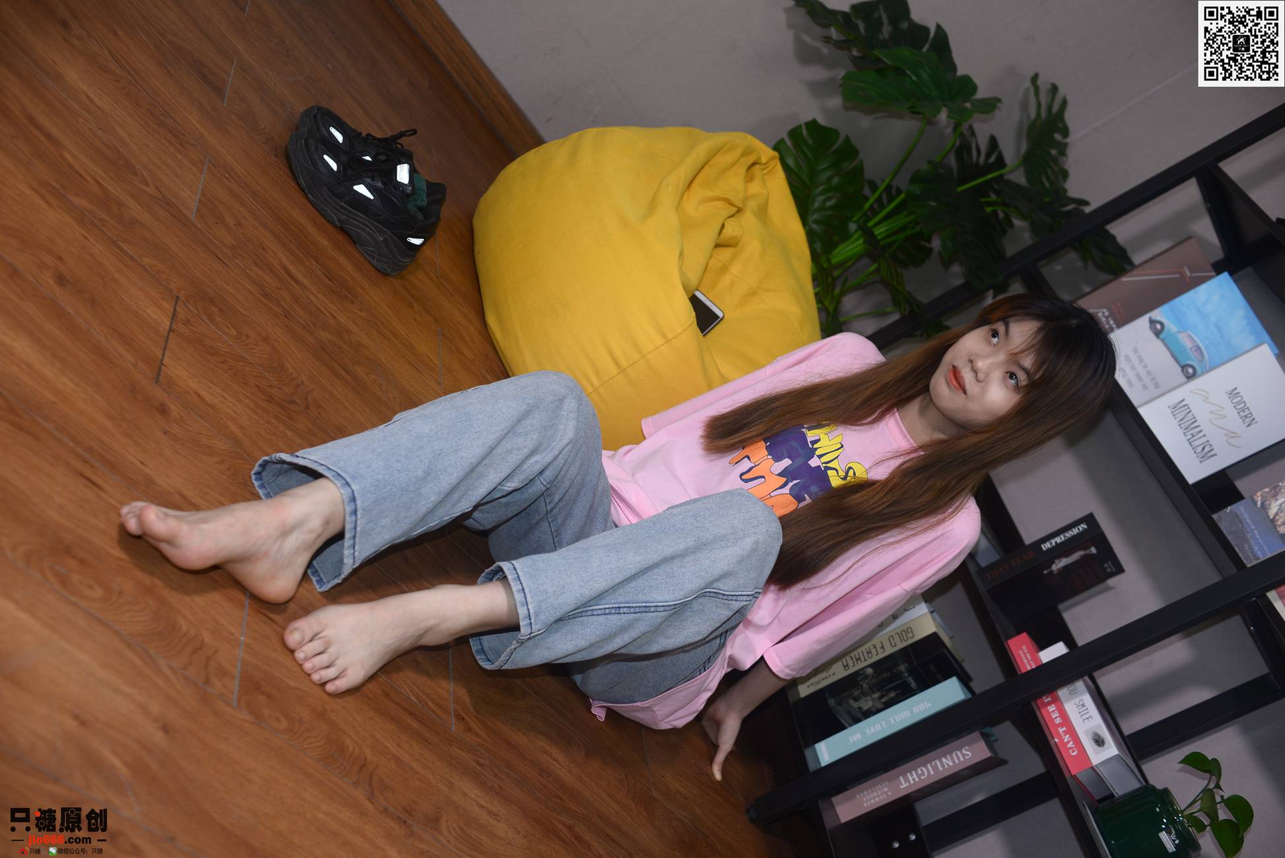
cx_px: 642
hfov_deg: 54.4
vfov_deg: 37.9
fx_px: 1250
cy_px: 429
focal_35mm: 35
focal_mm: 35
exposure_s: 1/160
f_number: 5
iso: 500
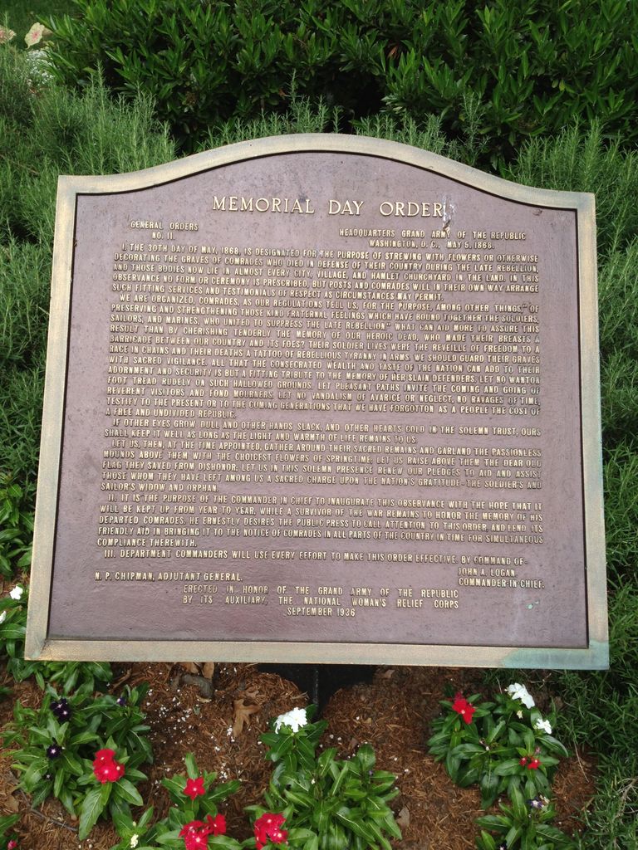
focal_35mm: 35
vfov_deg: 52.6
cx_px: 319
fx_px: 860
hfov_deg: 40.7
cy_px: 425
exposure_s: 1/575
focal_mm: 4.28
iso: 50
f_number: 2.4
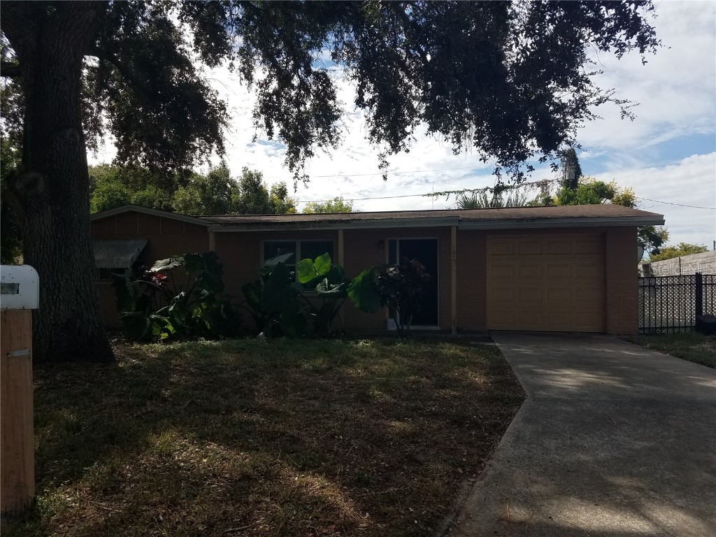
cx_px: 358
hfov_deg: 67.3
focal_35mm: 26
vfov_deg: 53.1
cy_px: 268
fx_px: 538
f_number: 1.7
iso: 40
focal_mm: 4.2
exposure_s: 1/2488
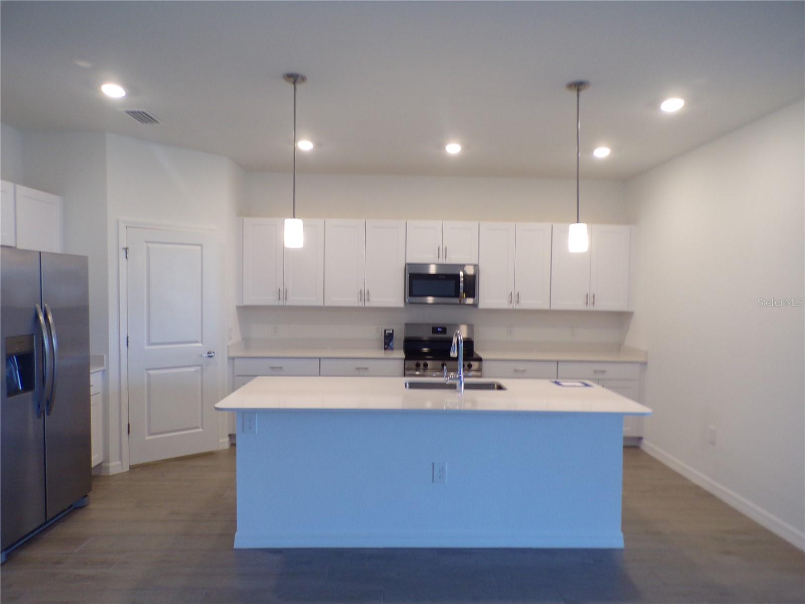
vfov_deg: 56.8
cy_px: 302
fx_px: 558
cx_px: 402
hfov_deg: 71.6
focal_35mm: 24
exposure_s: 1/34
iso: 188
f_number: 3
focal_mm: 4.3
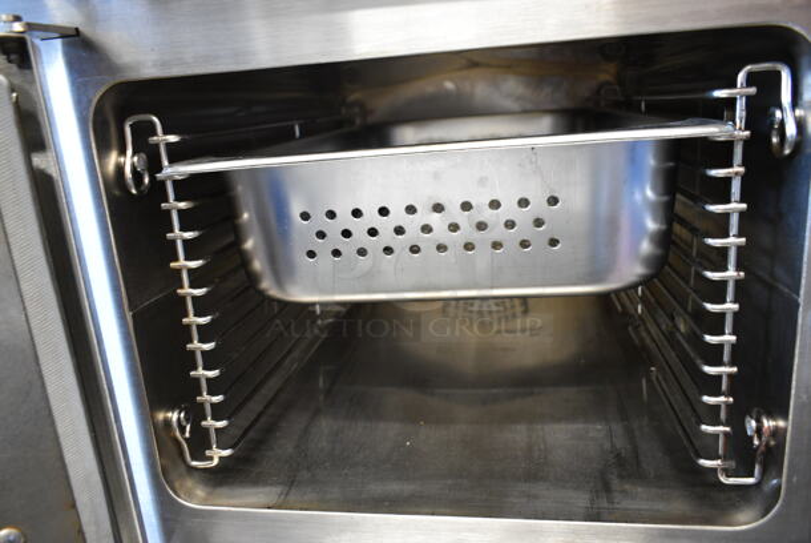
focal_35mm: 27
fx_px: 609
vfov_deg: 48.0
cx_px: 406
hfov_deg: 67.3
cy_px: 272
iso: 1600
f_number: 3.5
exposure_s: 1/30
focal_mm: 18
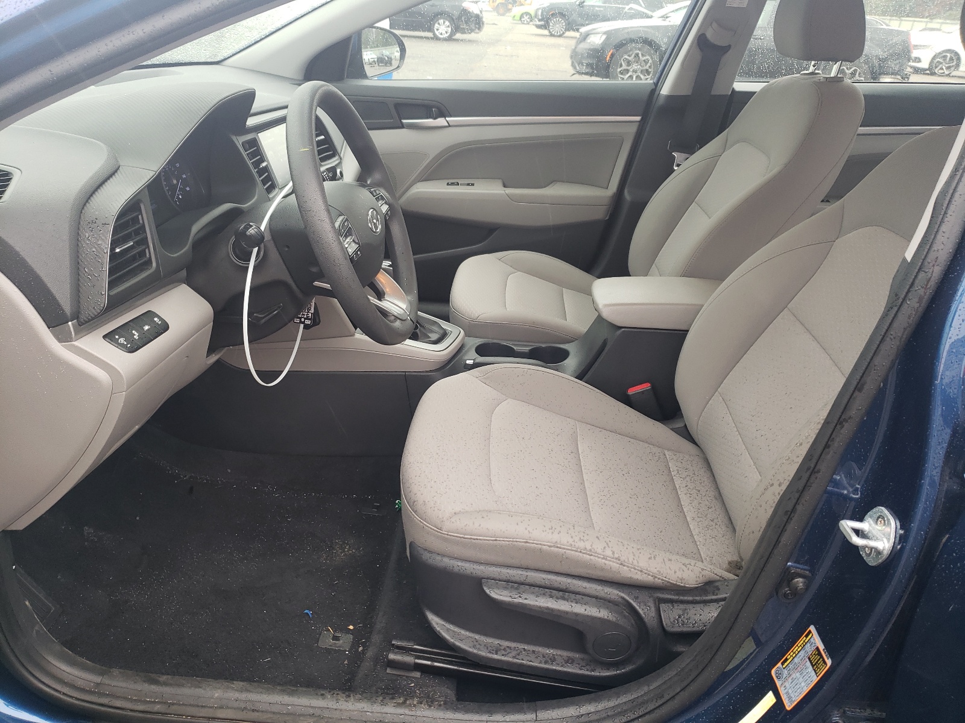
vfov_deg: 53.1
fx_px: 725
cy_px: 362
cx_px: 482
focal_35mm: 26
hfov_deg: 67.3
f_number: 1.5
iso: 56
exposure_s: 1/60.2
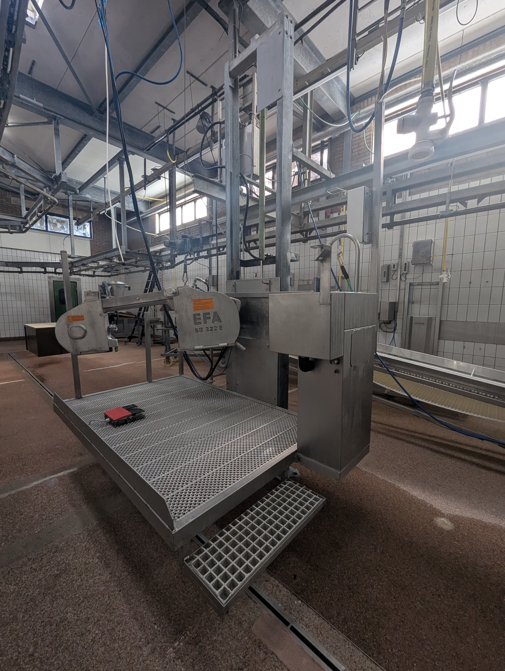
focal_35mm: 13
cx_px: 252
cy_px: 336
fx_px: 252
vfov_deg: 106.1
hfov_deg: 90.1
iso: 66
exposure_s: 1/76.4
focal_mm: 1.95
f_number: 2.2
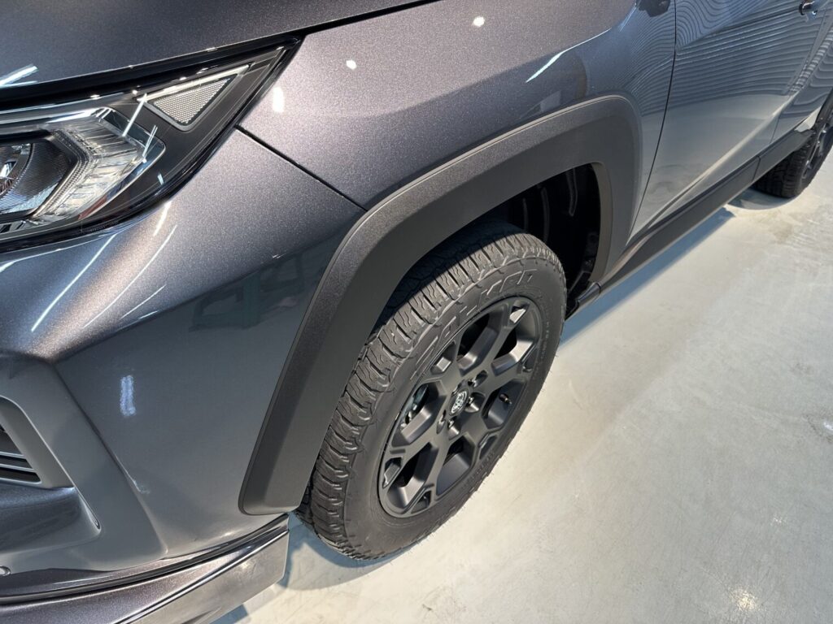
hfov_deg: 71.6
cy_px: 312
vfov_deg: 56.8
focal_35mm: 24
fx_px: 578
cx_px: 416
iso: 125
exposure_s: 1/120
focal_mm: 6.86
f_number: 1.78
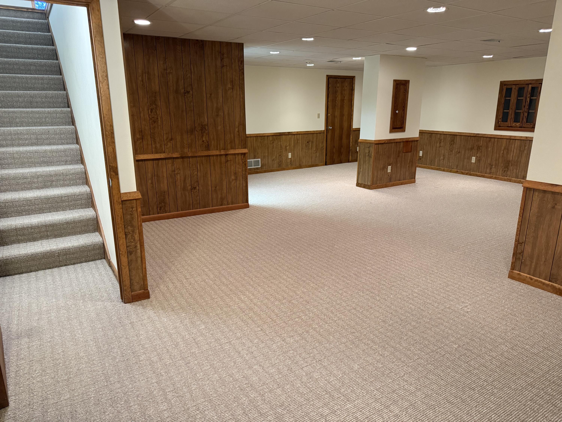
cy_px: 211
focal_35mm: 24
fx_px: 390
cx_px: 281
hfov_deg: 71.6
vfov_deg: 56.8
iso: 500
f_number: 1.78
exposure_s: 1/60
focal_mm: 6.76
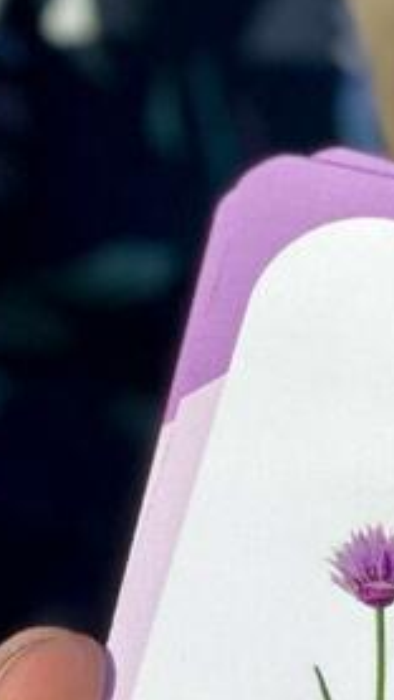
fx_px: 7200
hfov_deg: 3.1
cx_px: -73
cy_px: 662
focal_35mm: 388
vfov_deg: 5.6
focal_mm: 9
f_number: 2.8
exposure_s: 1/723
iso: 32
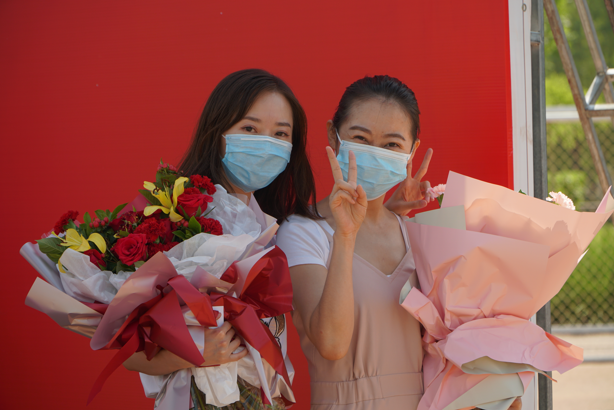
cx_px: 309
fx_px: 2140
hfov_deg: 16.3
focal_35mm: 126
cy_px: 206
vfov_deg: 10.9
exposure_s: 1/320
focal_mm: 83
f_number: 5
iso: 100
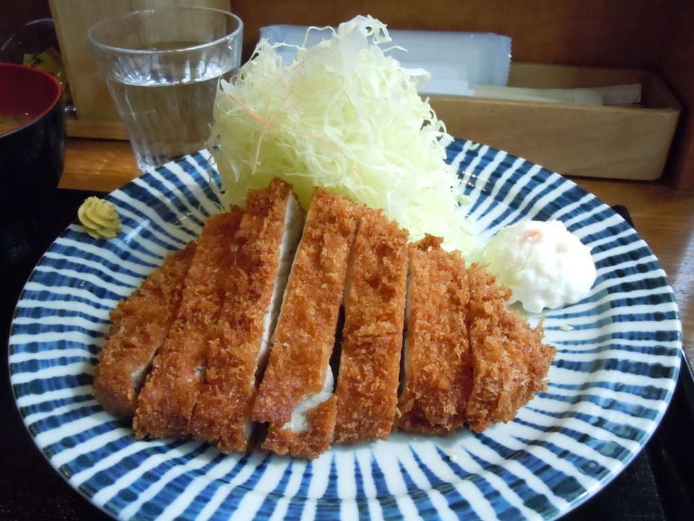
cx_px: 347
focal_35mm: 33
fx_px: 662
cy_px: 260
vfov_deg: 42.9
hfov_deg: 55.4
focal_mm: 5.9
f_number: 4
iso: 800
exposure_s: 1/40
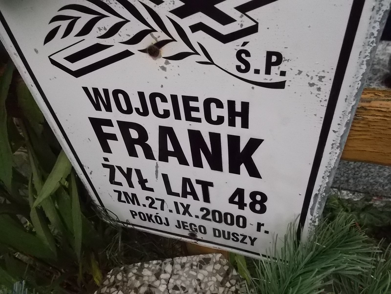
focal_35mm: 26
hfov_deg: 67.3
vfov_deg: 53.1
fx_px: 294
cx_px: 196
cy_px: 147
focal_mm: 4.6
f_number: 8
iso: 400
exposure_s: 1/320
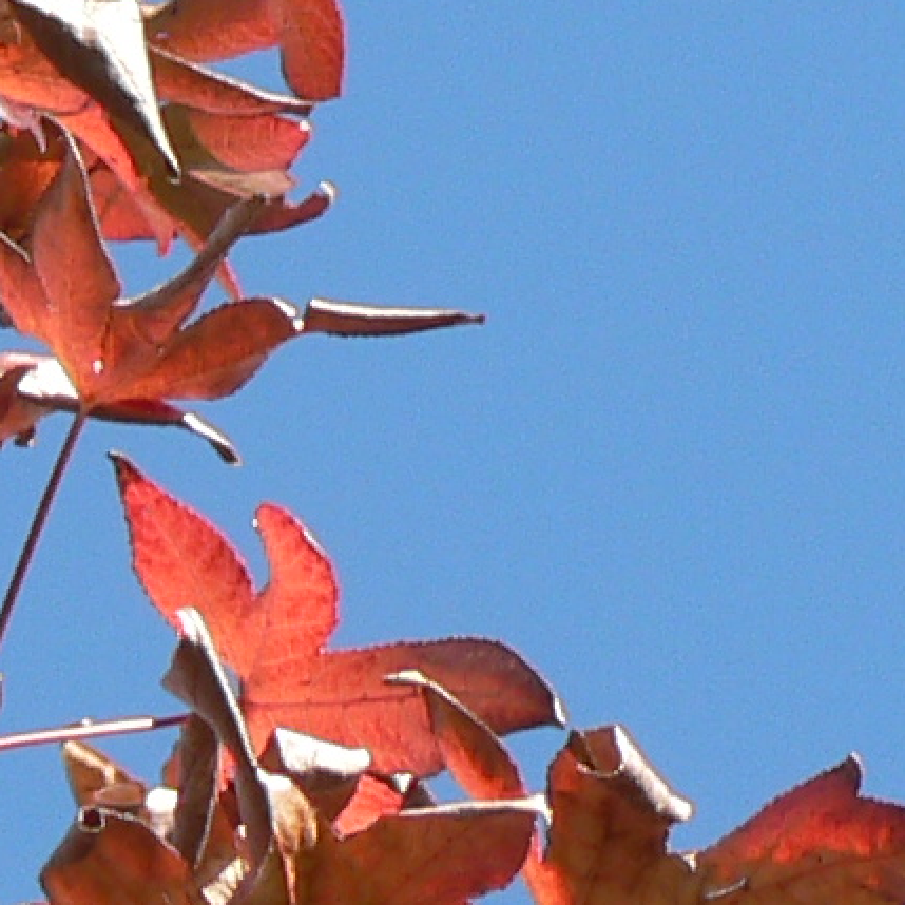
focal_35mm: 775
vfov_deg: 2.3
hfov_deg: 2.3
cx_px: -660
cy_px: 783
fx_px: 22923
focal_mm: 24.6
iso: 80
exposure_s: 1/250
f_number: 4
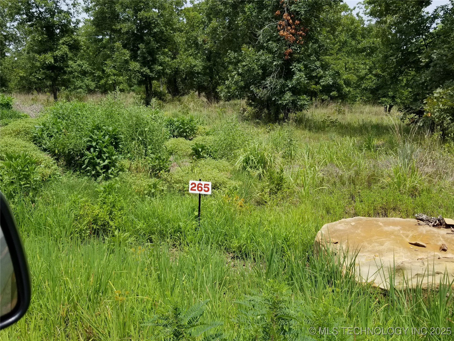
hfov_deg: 67.3
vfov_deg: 53.1
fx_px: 341
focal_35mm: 26
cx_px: 227
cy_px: 170
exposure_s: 1/2681
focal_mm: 4.3
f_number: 1.7
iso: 50
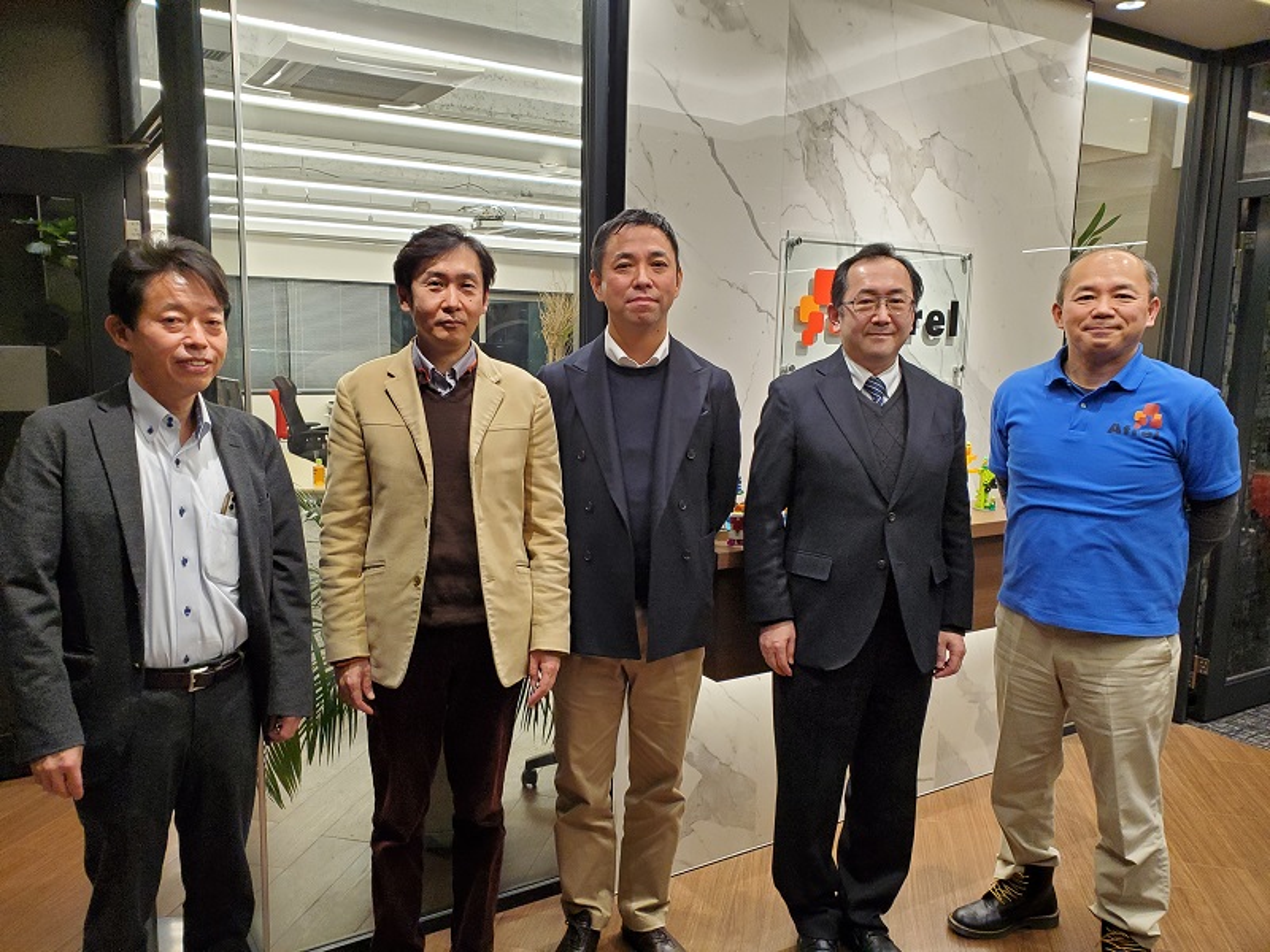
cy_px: 476
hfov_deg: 67.3
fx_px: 954
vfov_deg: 53.1
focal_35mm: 26
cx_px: 635
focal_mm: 4.3
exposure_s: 1/100
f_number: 2.4
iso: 320
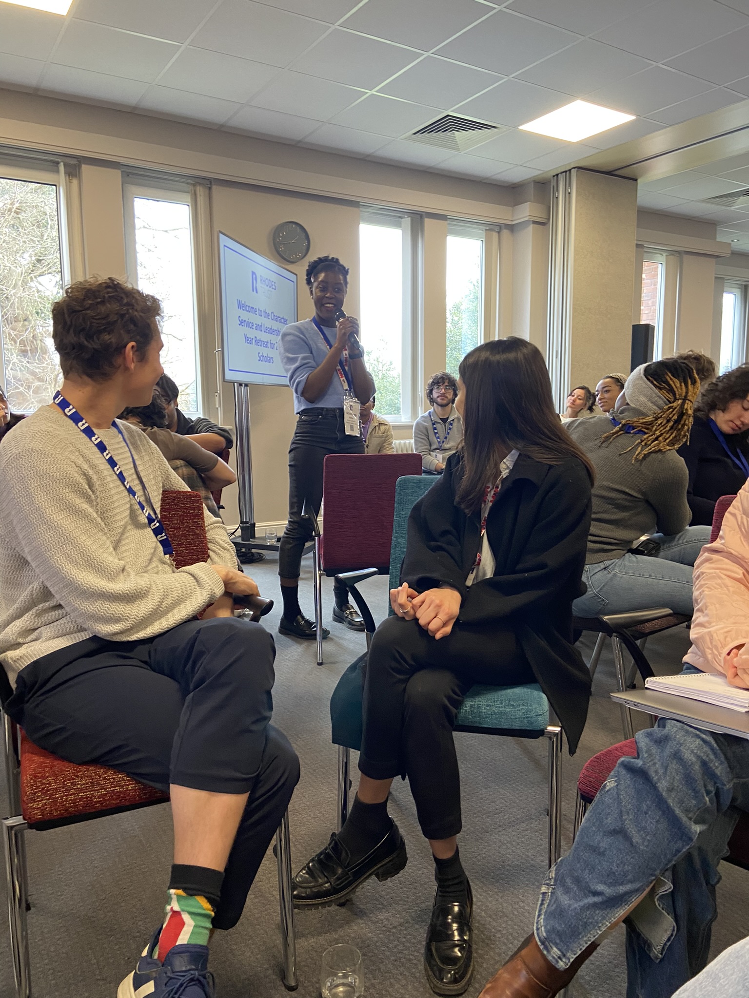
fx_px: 750
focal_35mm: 26
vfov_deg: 67.3
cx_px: 374
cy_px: 499
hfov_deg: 53.1
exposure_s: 1/60
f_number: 1.8
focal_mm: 4.25
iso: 200
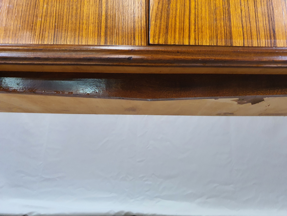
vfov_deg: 53.1
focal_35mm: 26
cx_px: 144
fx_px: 216
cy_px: 108
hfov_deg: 67.3
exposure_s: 1/50
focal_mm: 4.3
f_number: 2.4
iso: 640
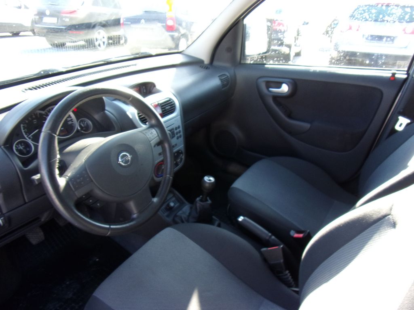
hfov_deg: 71.6
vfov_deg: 56.8
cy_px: 155
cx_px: 207
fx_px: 287
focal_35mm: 24
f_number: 3.3
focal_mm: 4.3
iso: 80
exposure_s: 1/45
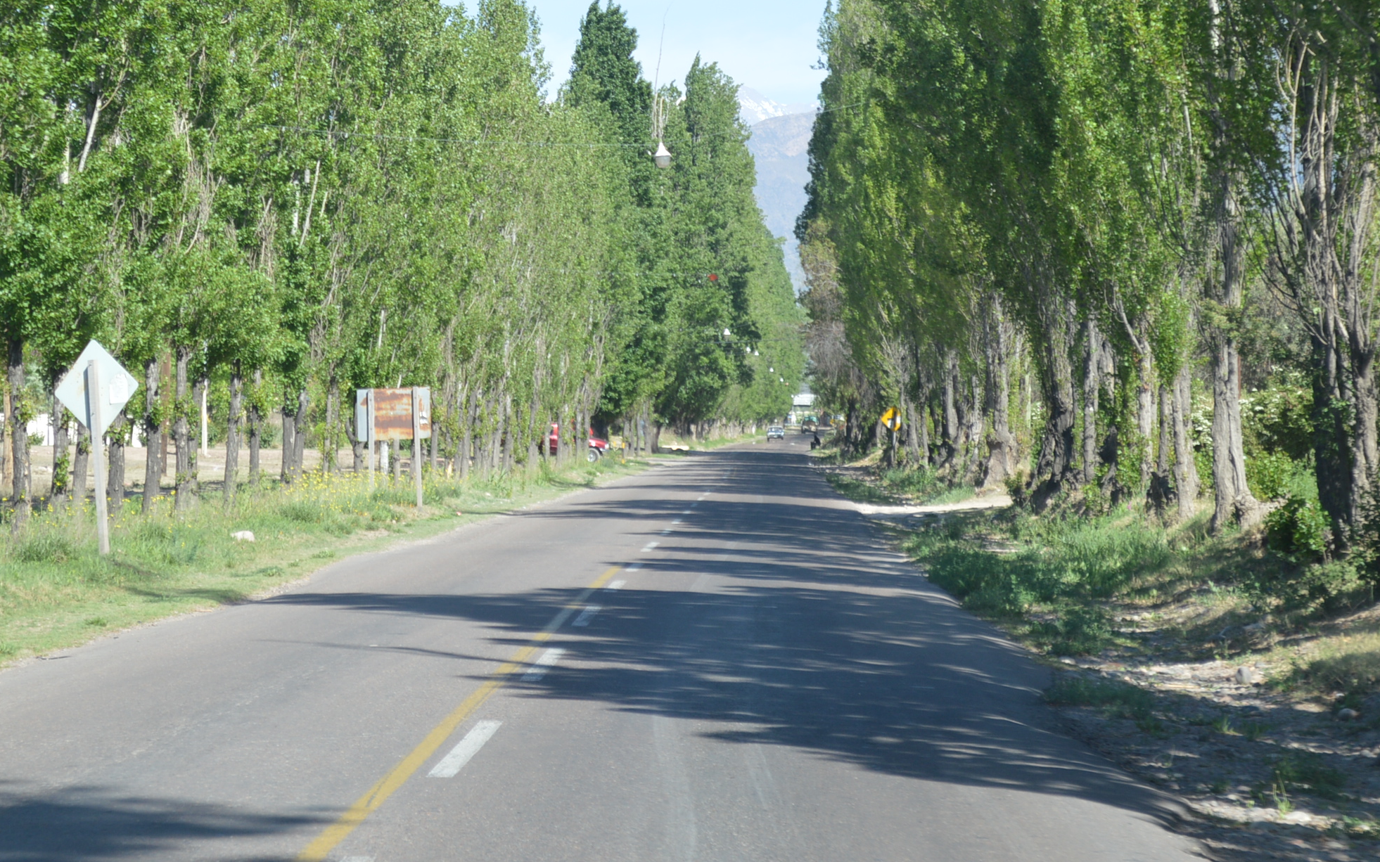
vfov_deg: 10.1
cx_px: 550
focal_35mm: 129
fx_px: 4843
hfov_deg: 16.2
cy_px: 181
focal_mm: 55
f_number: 6.3
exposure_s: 1/160
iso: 100
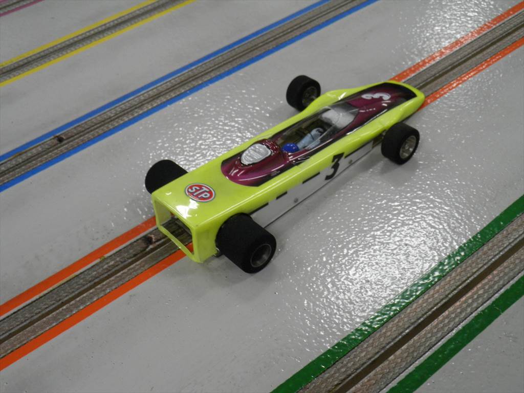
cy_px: 196
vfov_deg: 35.1
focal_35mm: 41
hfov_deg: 45.8
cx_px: 262
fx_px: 621
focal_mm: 7.3
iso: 200
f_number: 3.9
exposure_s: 1/25
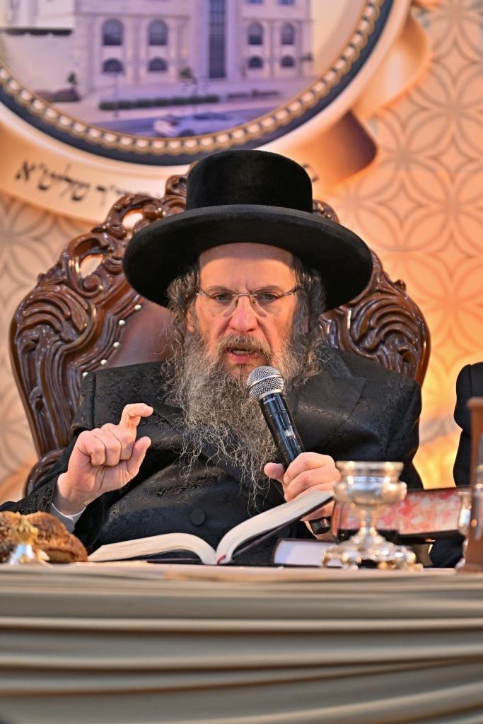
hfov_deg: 4.8
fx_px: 5733
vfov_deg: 7.2
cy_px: 362
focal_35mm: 285
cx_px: 242
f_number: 2.8
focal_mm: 190
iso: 500
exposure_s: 1/250
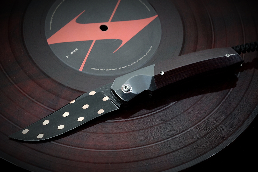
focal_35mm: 90
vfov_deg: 15.2
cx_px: 129
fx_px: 645
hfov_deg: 22.6
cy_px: 86
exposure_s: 1/20
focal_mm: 60
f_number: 8
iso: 800
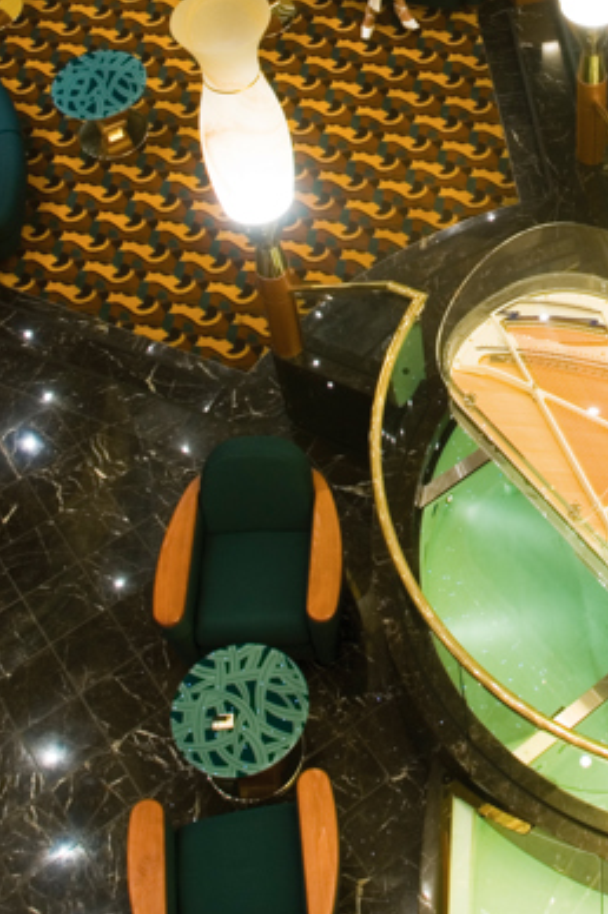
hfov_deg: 21.2
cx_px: 603
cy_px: 40
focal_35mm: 62
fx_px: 1573
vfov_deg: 30.5
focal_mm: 20
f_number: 10
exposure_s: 1/2.5
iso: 125
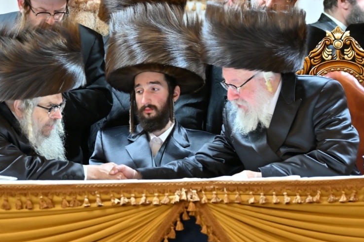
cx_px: 154
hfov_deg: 7.4
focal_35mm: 279
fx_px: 2821
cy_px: 144
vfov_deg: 4.9
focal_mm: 135
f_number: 2.8
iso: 500
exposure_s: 1/160
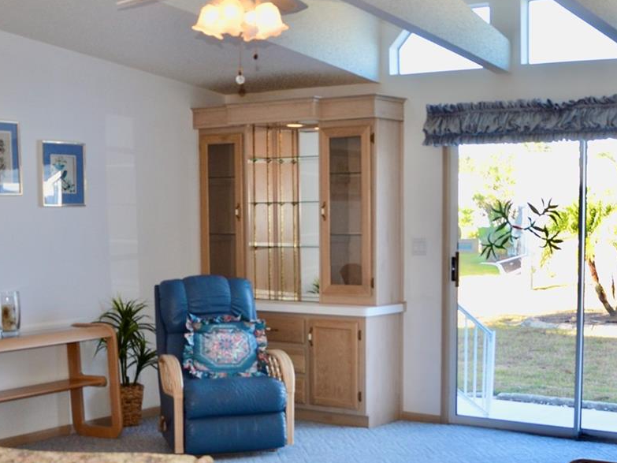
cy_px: 339
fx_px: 945
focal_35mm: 53
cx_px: 395
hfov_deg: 35.9
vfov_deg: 27.2
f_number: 3.5
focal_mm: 18
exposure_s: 1/125
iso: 250
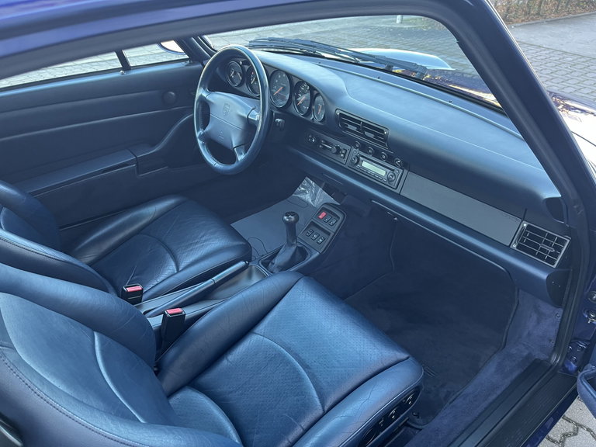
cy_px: 224
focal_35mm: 26
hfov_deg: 67.3
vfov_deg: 53.1
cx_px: 298
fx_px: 448
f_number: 1.6
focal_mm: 5.1
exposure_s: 1/96
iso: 125
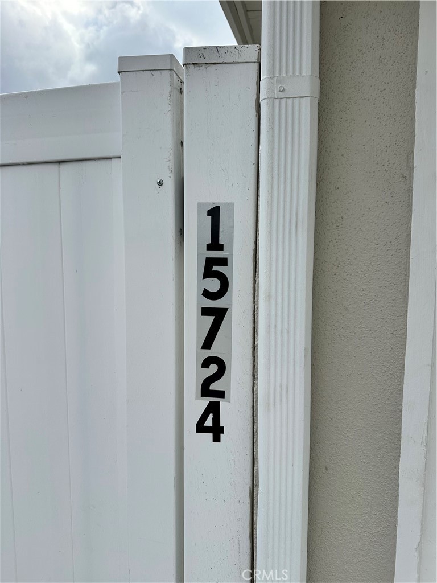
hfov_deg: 56.8
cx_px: 218
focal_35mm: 24
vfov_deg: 71.6
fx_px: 404
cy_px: 292
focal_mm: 6.86
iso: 80
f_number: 1.78
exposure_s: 1/4016
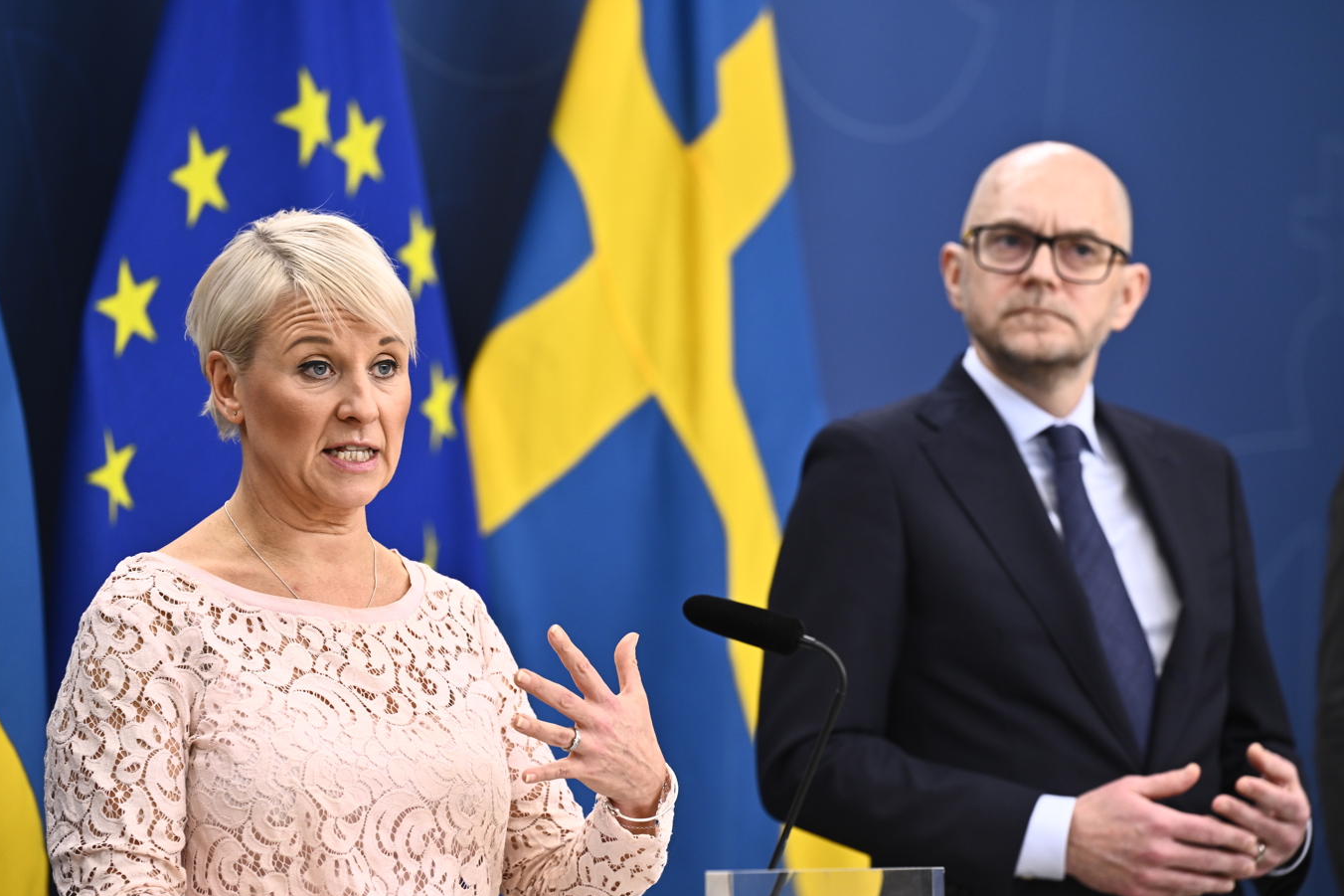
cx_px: 670
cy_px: 449
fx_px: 6383
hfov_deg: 12.0
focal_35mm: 171
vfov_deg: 8.0
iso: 800
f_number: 4
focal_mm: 170
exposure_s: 1/160
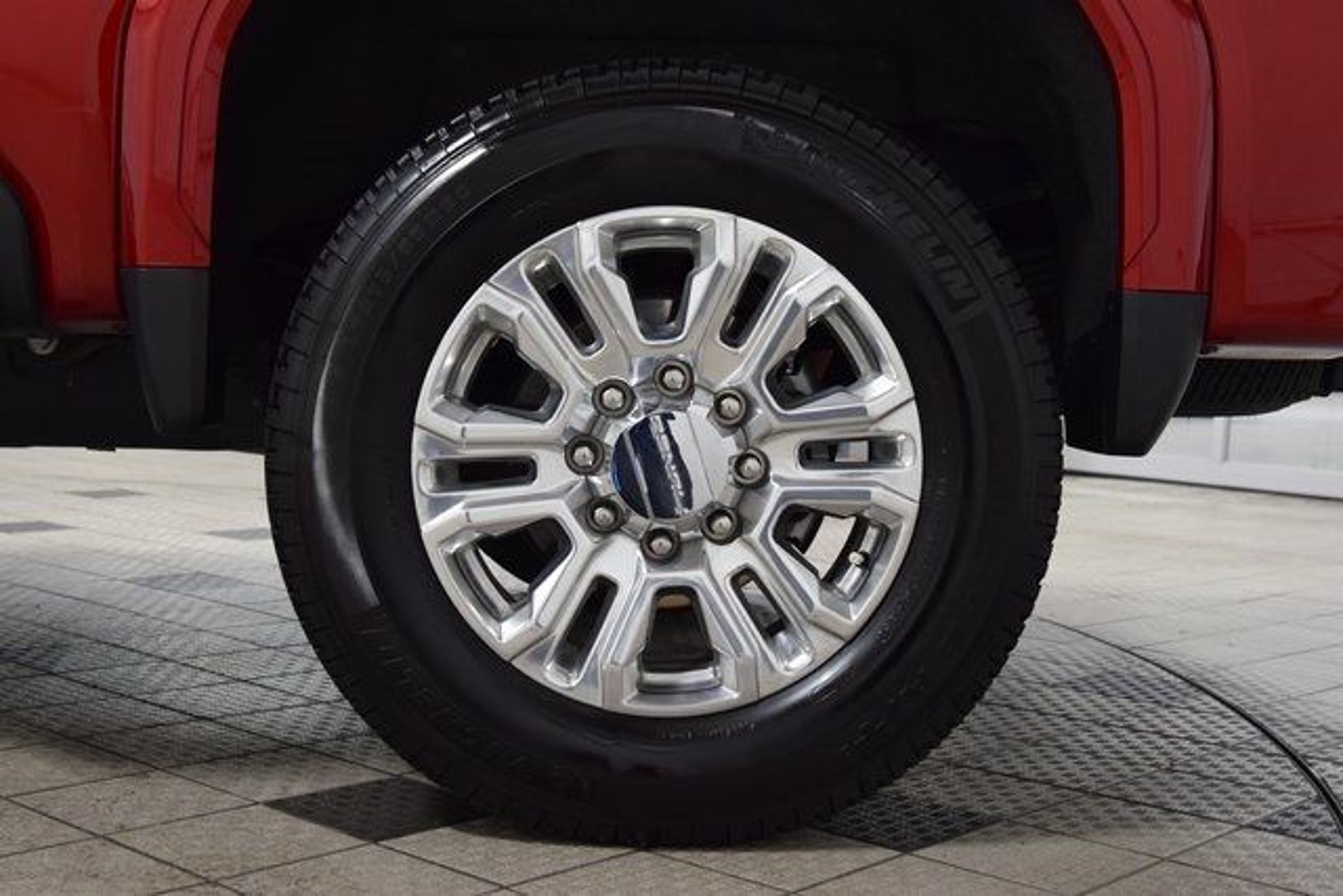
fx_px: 1791
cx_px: 672
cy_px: 448
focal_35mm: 48
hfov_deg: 41.1
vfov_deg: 28.1
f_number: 5
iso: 1600
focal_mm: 32
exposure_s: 1/60
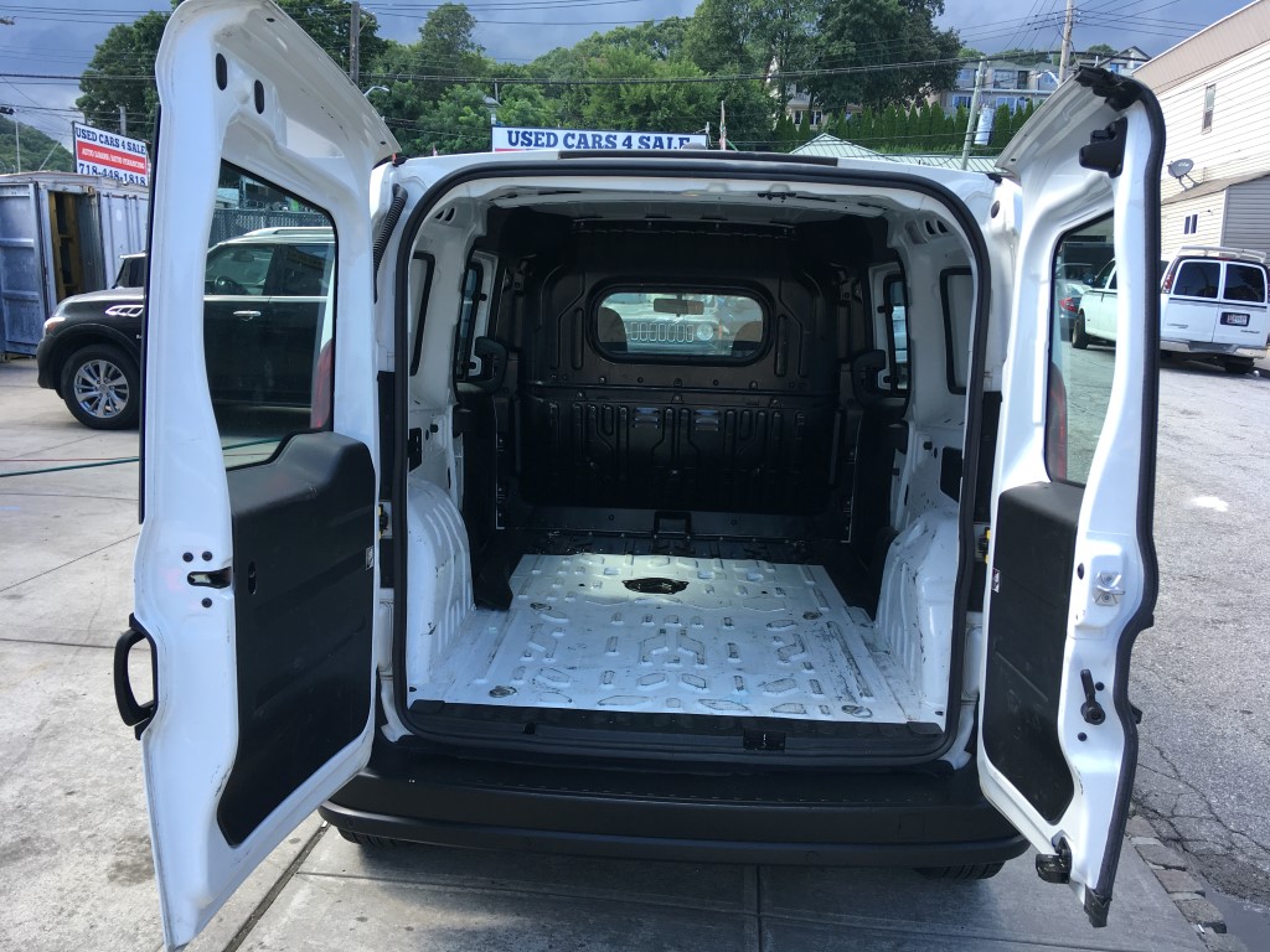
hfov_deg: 61.7
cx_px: 635
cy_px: 476
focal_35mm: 29
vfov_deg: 48.2
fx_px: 1064
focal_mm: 4.15
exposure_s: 1/200
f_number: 2.2
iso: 25
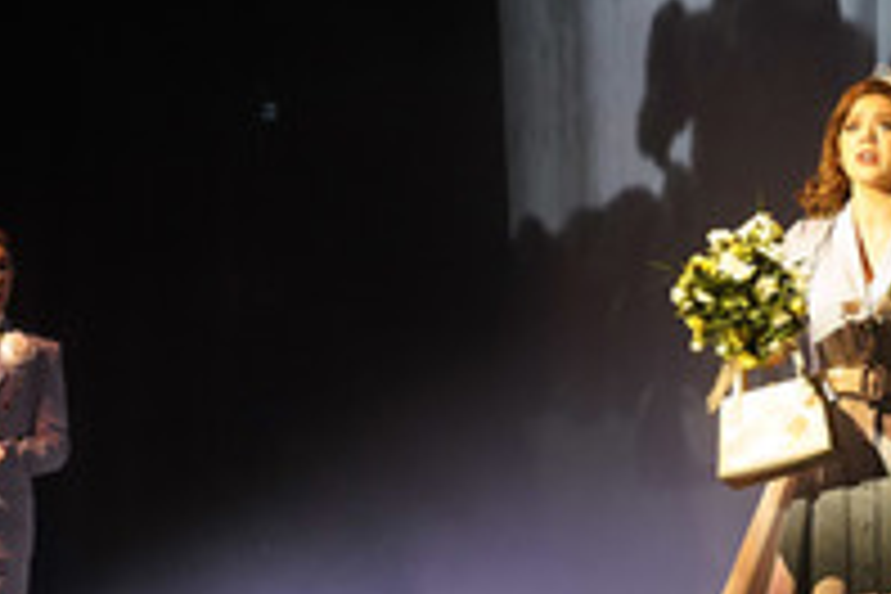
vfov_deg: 9.9
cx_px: 533
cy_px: 338
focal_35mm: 139
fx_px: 3440
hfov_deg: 14.7
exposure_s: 1/100
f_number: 2.8
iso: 1600
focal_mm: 61
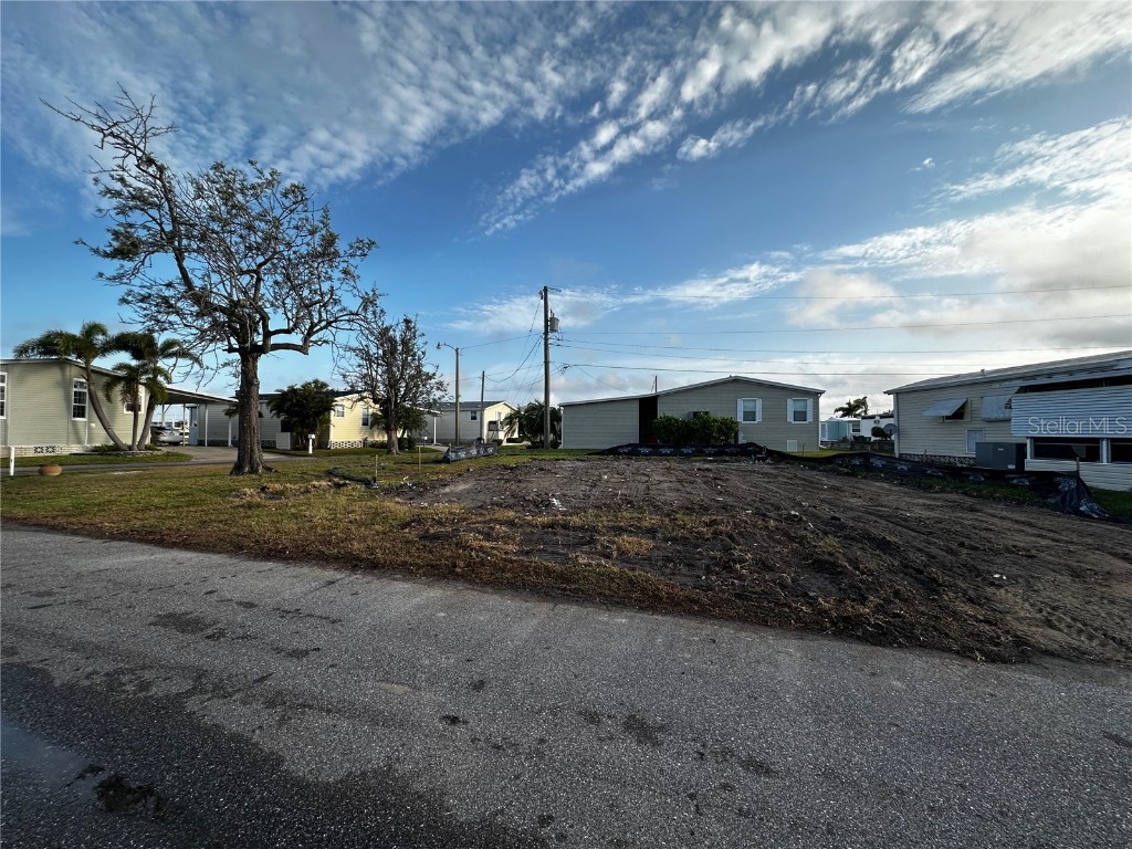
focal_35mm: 14
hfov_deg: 102.1
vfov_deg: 85.7
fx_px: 458
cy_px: 424
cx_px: 566
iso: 40
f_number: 2.2
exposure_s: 1/1072
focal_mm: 2.22
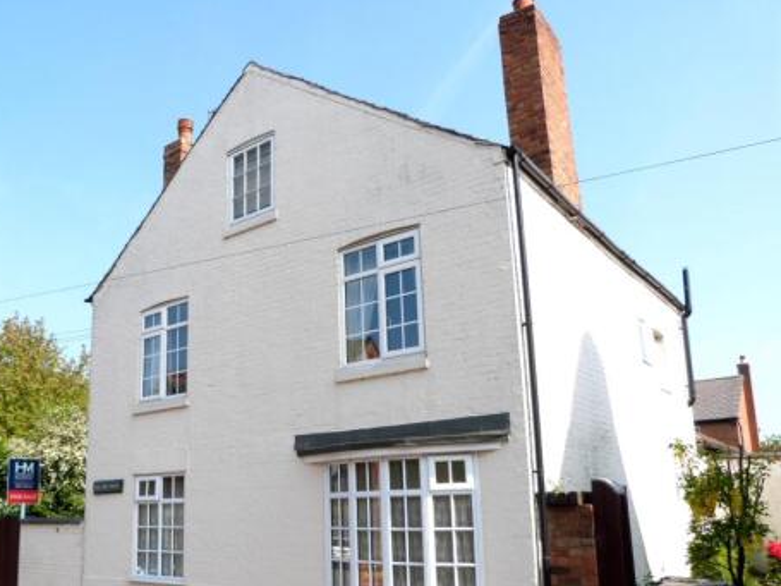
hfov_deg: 56.0
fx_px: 722
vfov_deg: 43.9
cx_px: 282
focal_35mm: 32
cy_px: 358
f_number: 2.8
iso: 100
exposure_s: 1/800
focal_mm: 4.5
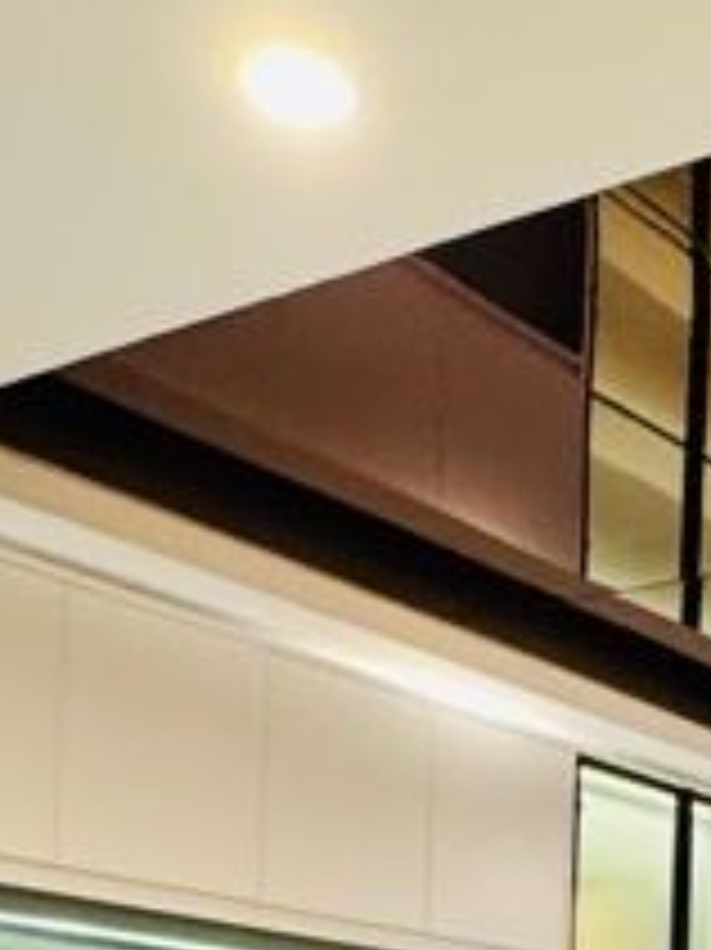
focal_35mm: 68
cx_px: 846
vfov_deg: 25.4
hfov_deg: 20.3
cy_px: 1166
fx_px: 1864
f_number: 2.2
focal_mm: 2.22
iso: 500
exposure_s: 1/50
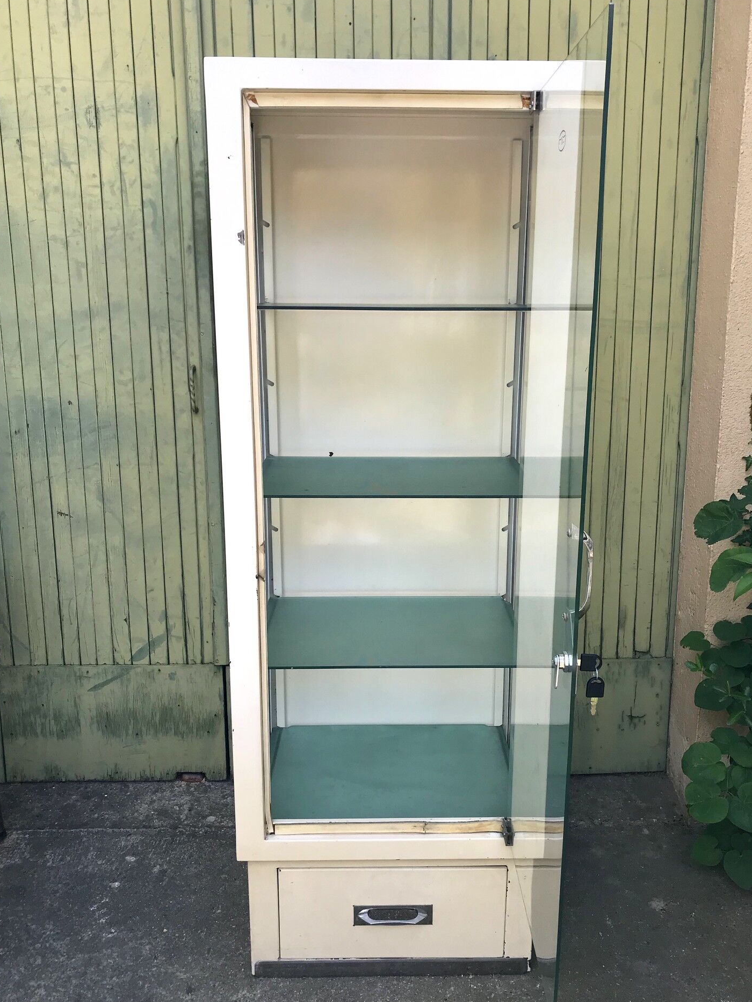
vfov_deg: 60.0
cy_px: 503
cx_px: 397
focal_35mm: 30
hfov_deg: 46.8
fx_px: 869
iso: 20
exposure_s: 1/587
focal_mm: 3.99
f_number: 1.8
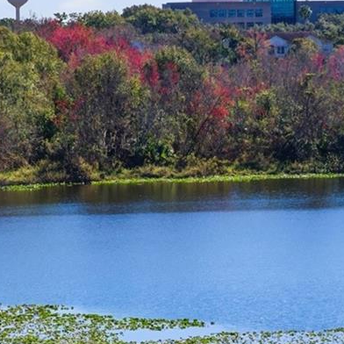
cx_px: 130
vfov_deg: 6.7
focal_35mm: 260
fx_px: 2923
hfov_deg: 6.7
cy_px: 246
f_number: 9
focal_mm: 50
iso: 100
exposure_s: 1/1000
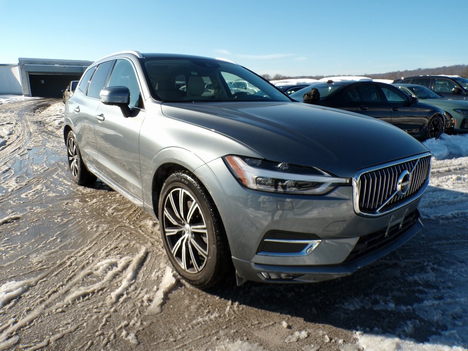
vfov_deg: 56.8
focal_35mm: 24
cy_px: 176
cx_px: 234
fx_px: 324
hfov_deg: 71.6
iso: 100
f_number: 4.4
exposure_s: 1/680
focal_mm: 4.3
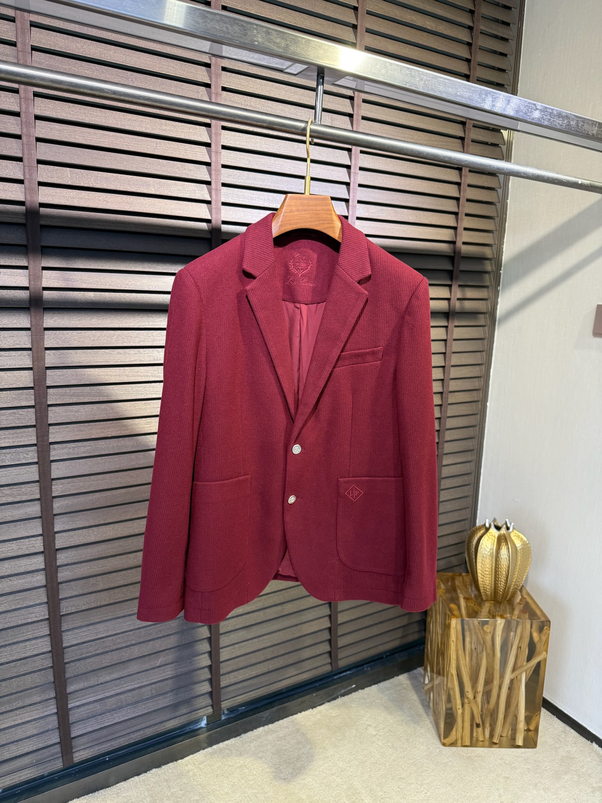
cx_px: 301
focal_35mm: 24
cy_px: 402
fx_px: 557
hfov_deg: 56.8
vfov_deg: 71.6
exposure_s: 1/100
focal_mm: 6.76
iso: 200
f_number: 1.78
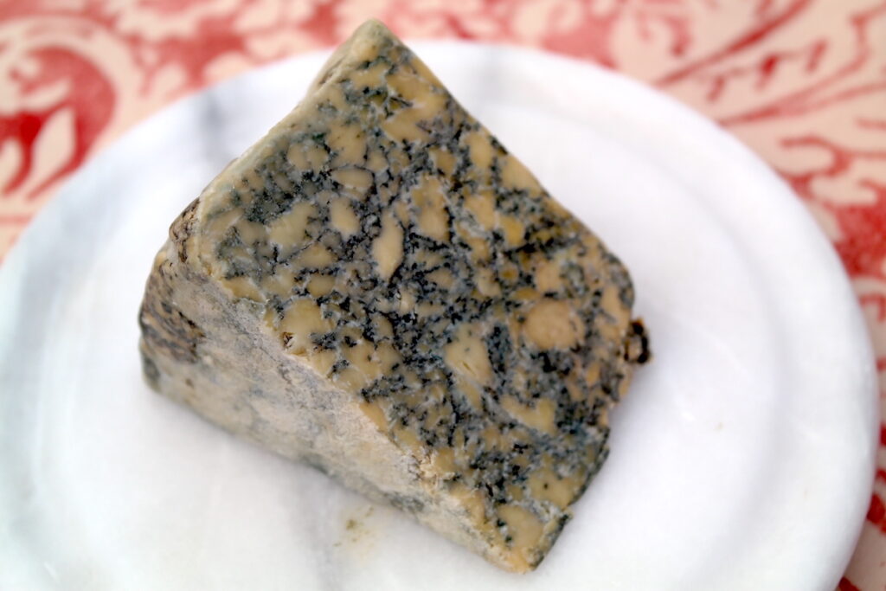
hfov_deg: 29.2
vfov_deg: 19.7
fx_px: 1698
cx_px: 443
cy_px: 296
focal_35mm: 69
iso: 200
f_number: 5
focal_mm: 45
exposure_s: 1/100
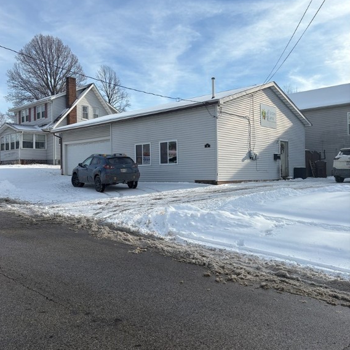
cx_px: 174
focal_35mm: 31
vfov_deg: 52.5
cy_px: 168
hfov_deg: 52.5
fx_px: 355
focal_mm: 5.96
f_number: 1.6
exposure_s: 1/4608
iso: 50
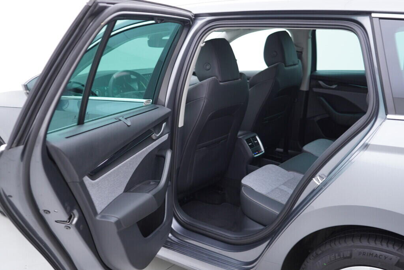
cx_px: 202
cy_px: 135
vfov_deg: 36.9
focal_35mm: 36
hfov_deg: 53.1
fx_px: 404
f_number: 2.8
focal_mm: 24
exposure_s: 1/40
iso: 160
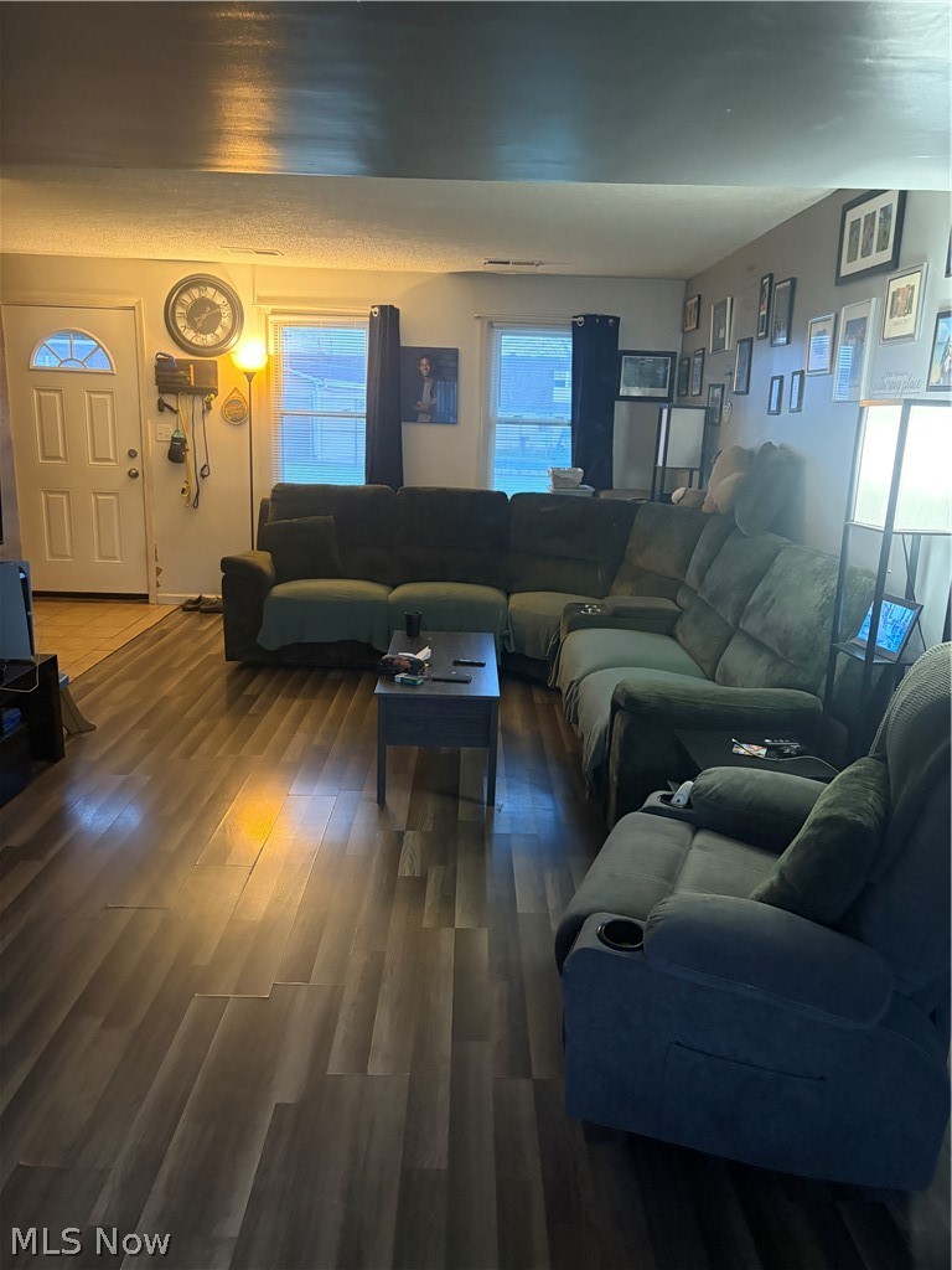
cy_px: 635
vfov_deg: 67.3
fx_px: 953
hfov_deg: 53.1
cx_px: 476
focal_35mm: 26
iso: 640
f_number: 1.6
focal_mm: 5.96
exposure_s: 1/40
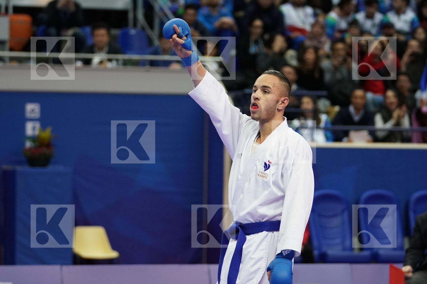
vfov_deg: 8.3
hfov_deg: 12.4
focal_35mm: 166
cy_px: 142
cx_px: 214
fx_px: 1969
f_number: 2.8
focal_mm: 111
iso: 4000
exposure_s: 1/1000
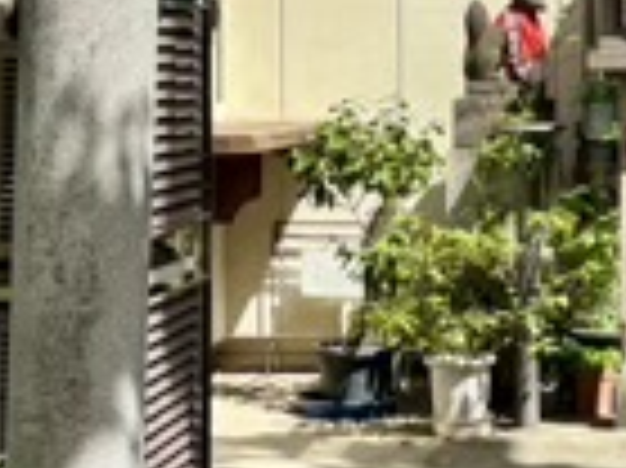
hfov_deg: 14.6
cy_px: 128
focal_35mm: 131
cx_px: 730
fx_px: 2367
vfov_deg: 11.3
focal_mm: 5.96
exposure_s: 1/1220
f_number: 1.6
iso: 50
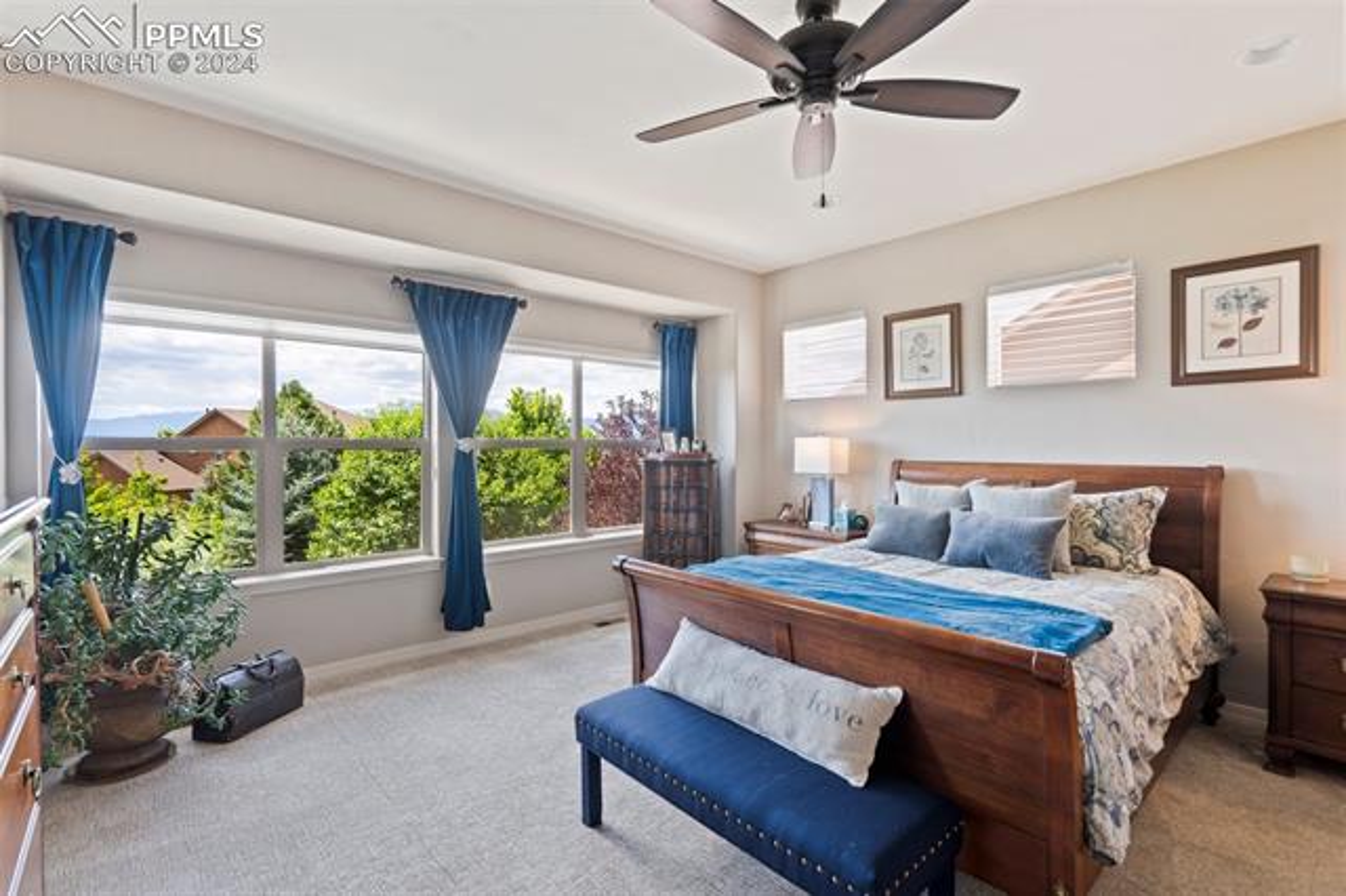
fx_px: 598
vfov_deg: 73.7
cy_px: 448
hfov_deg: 96.8
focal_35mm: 16
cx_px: 673
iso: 200
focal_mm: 16
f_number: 7.1
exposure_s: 1/2
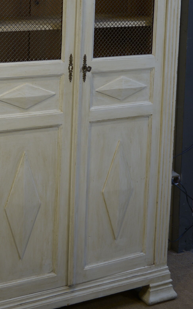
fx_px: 690
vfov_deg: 24.3
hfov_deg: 15.8
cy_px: 18
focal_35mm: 82
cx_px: 47
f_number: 2.8
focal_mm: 34
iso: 320
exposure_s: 1/50
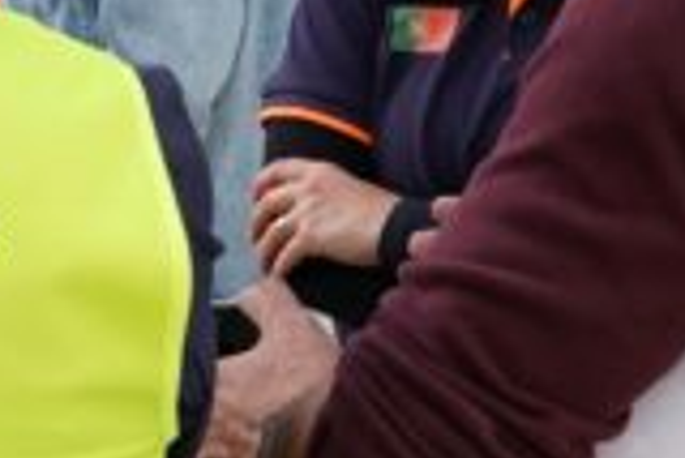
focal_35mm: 166
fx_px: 3161
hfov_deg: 12.4
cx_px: 257
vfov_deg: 8.2
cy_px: -43
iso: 100
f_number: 3.2
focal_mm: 13.7
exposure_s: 1/500
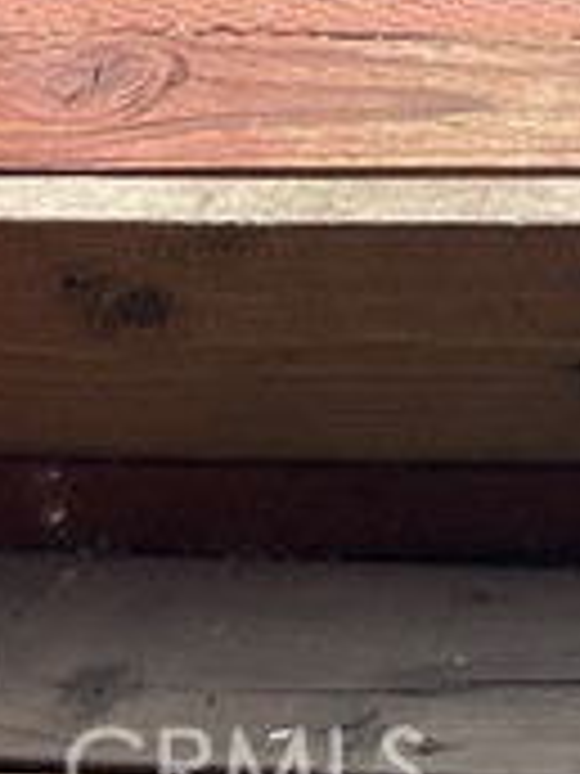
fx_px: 3463
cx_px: 1407
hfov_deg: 8.7
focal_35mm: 155
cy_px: -1472
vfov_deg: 9.9
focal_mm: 5.1
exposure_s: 1/272
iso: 32
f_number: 1.6
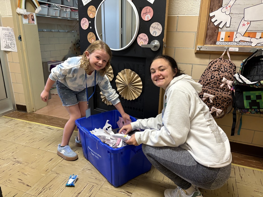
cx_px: 132
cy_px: 98
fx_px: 198
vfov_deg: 53.1
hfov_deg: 67.3
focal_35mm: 26
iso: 200
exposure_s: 1/60
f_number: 1.6
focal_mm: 5.96
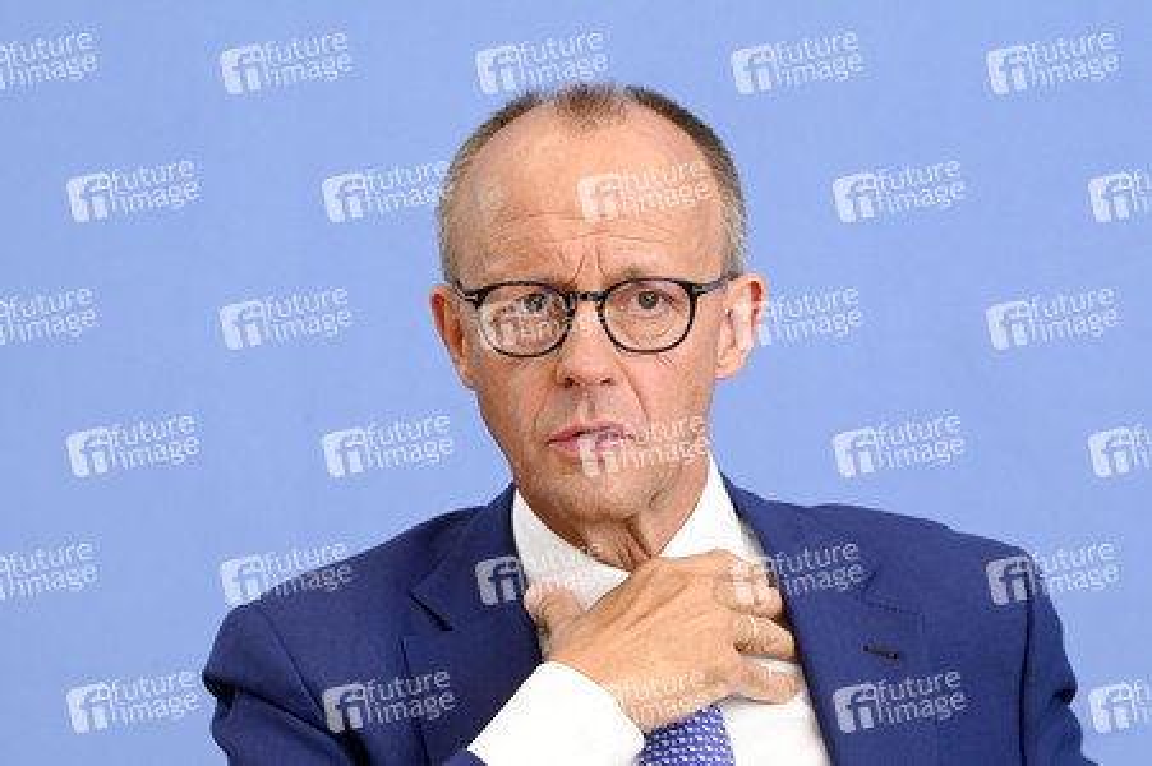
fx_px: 4796
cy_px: 383
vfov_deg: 9.1
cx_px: 576
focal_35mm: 150
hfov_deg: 13.7
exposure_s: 1/500
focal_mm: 150
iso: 3200
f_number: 7.1
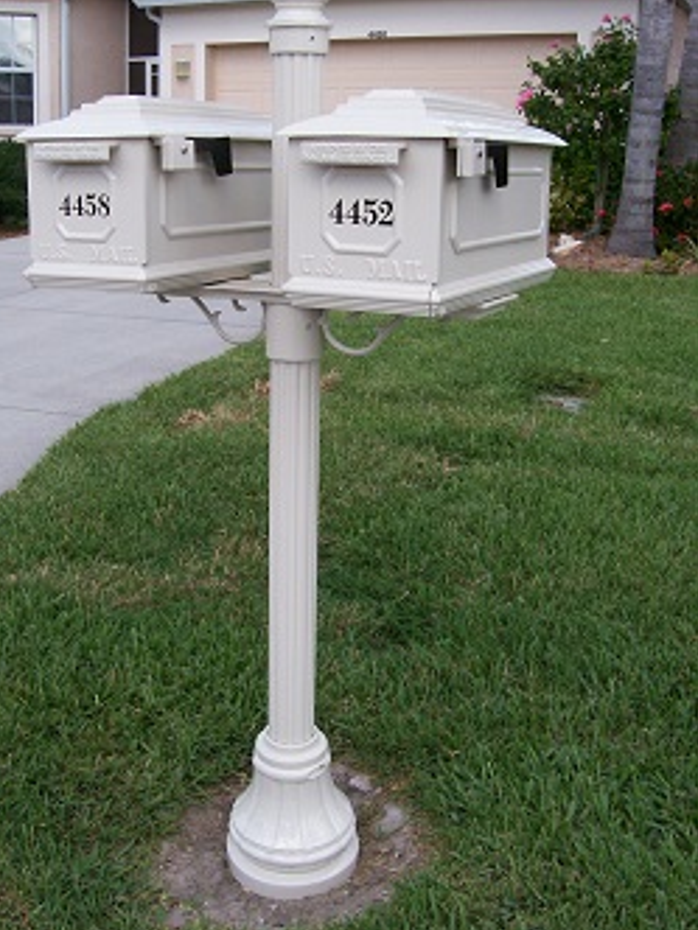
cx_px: 269
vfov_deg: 44.6
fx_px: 1129
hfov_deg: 34.2
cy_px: 392
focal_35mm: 42
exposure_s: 1/258
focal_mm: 5.6
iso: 80
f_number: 5.1
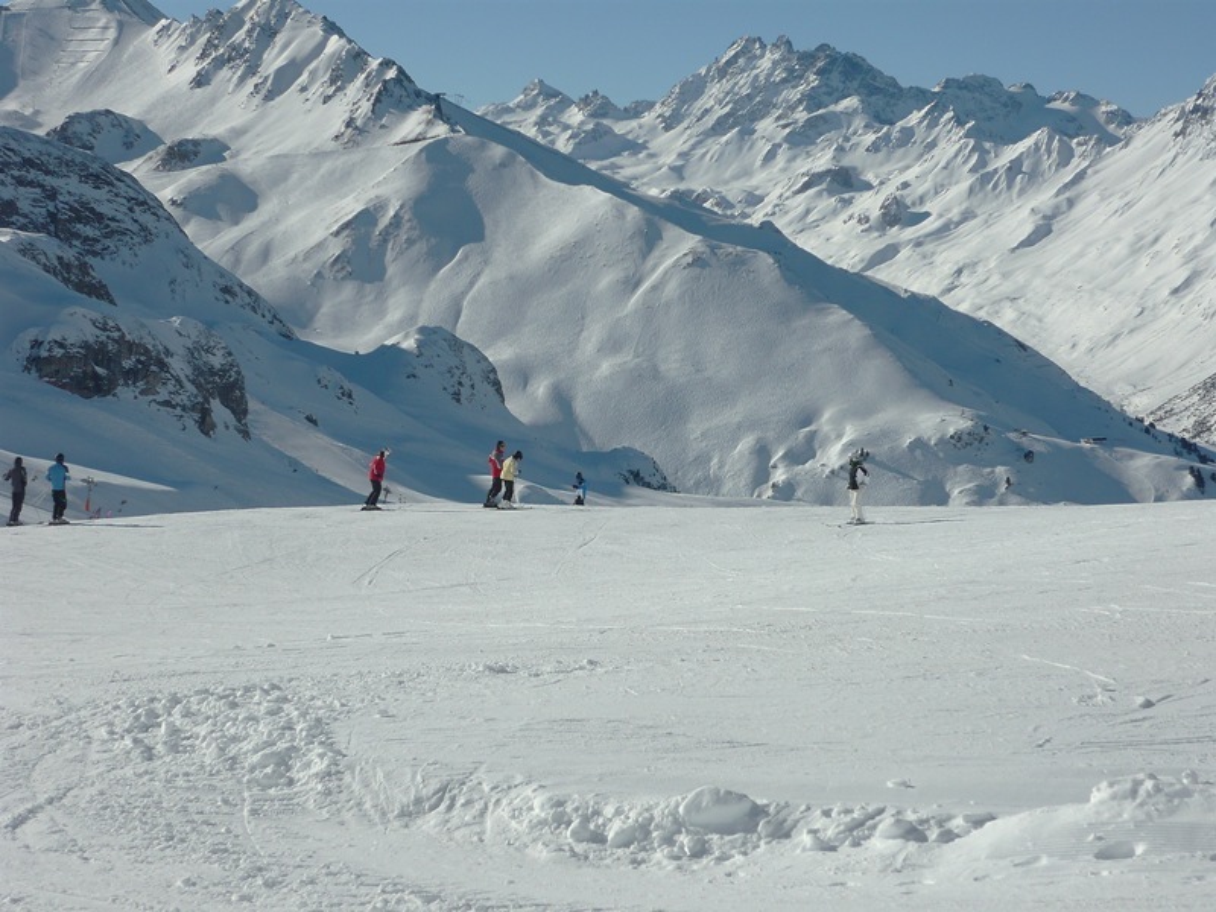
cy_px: 456
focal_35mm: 62
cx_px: 608
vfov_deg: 23.7
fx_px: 2178
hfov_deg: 31.2
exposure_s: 1/250
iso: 100
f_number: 10
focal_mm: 10.2
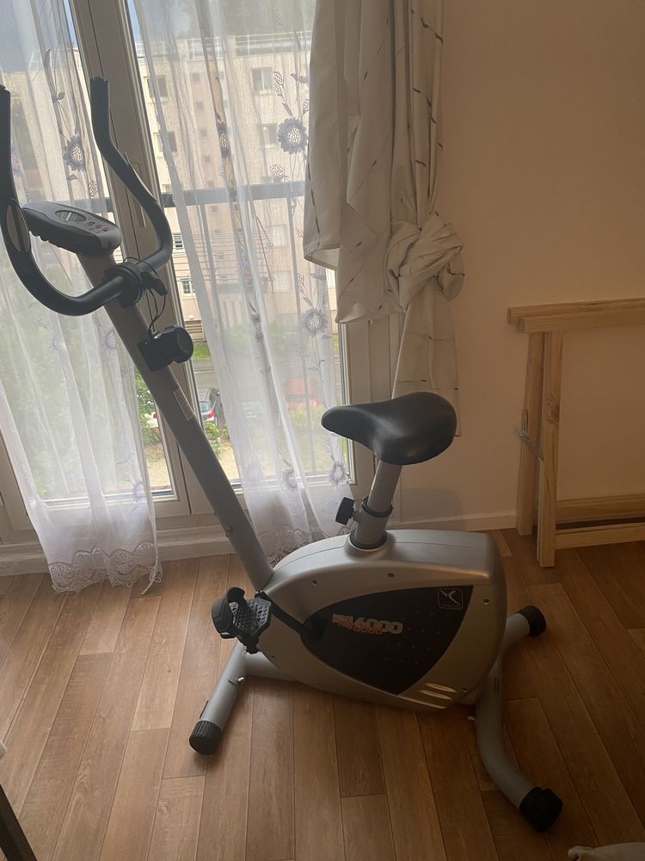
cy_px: 430
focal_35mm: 26
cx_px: 322
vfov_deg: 67.3
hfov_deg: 53.1
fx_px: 646
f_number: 1.8
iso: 100
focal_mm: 4.25
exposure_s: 1/50
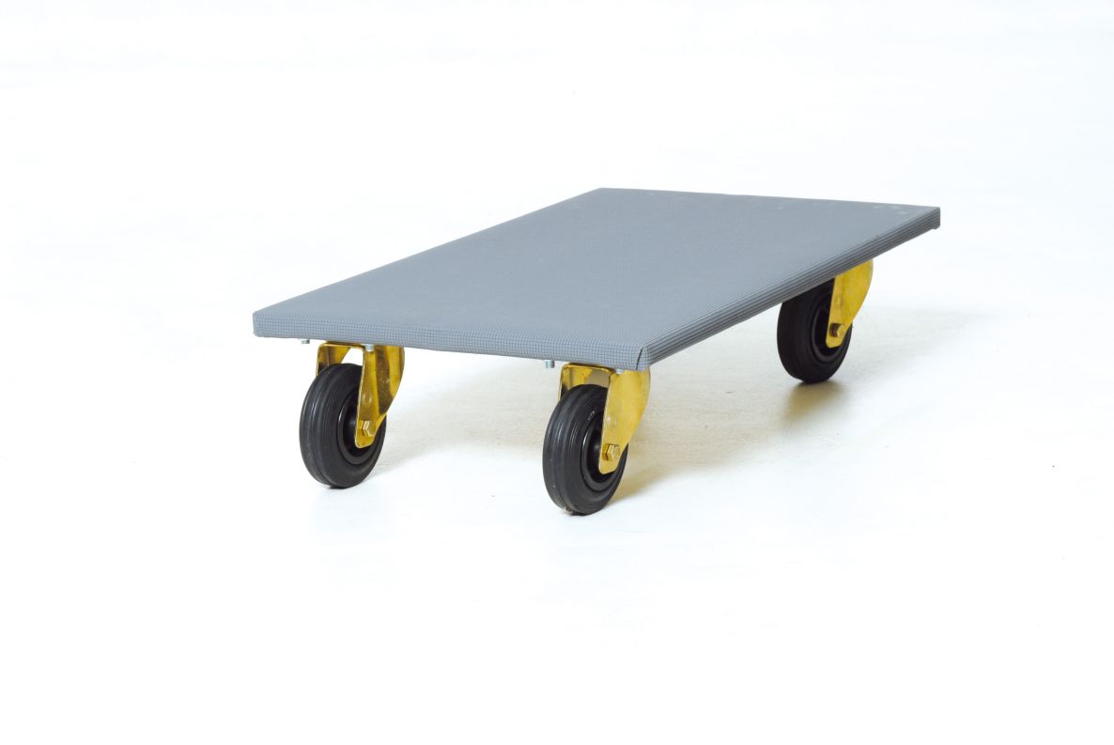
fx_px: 2880
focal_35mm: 93
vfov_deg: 14.7
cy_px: 372
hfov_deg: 21.9
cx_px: 557
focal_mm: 62
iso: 100
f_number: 11
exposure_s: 1/250
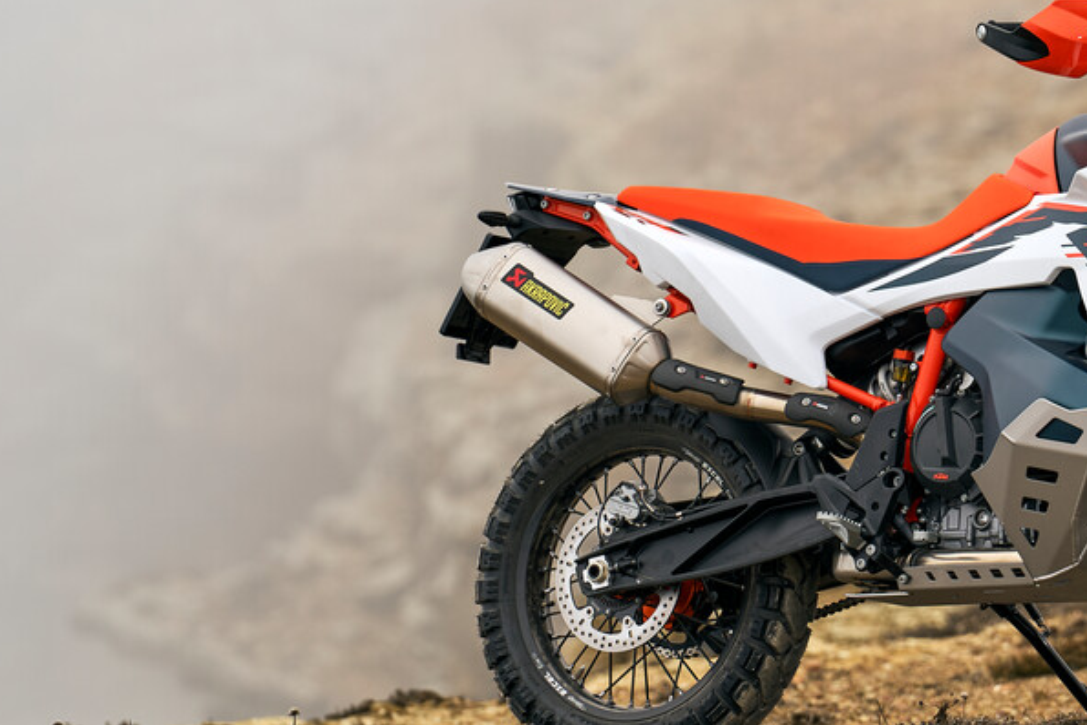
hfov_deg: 5.1
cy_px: 213
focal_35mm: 403
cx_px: 907
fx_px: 12171
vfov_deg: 3.4
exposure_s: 1/640
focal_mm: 200
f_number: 4
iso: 50
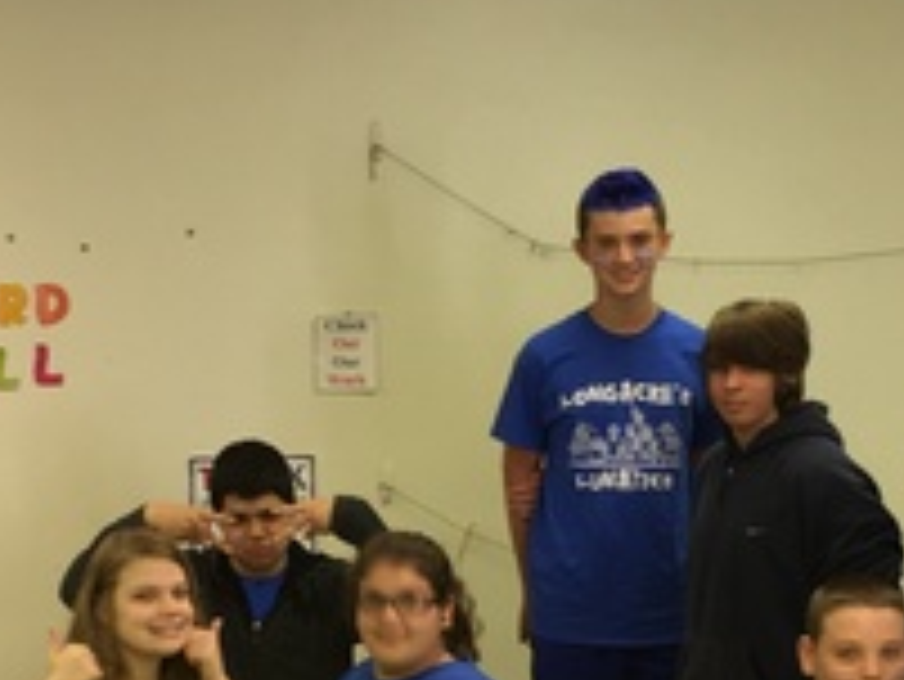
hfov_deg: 18.9
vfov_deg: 14.0
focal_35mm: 104
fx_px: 2718
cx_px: 364
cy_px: 689
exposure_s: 1/30
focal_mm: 4.15
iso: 64
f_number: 2.2
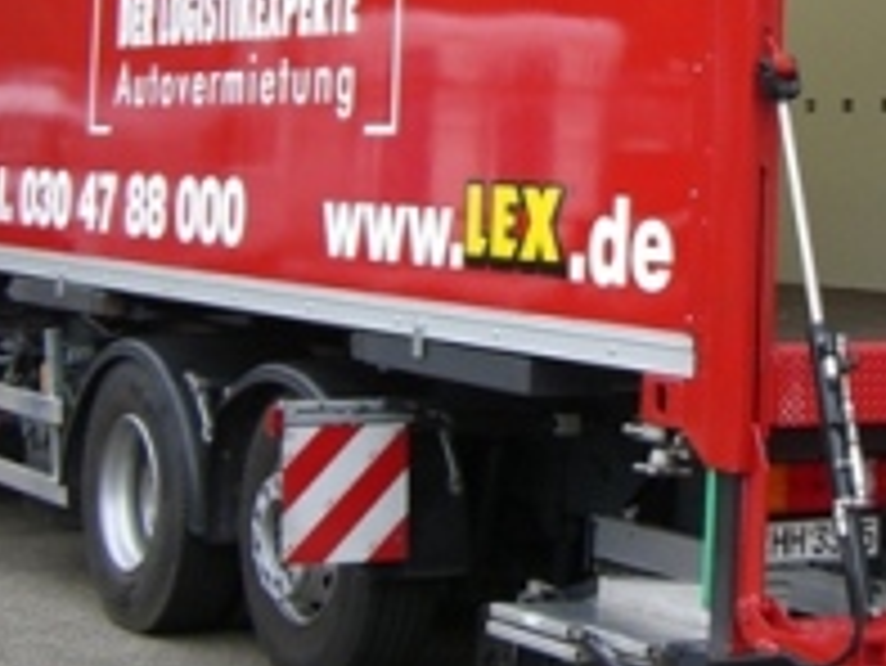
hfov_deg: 18.6
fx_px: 2664
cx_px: 765
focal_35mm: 104
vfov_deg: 14.1
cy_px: 58
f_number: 2.7
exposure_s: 1/250
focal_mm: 6.2
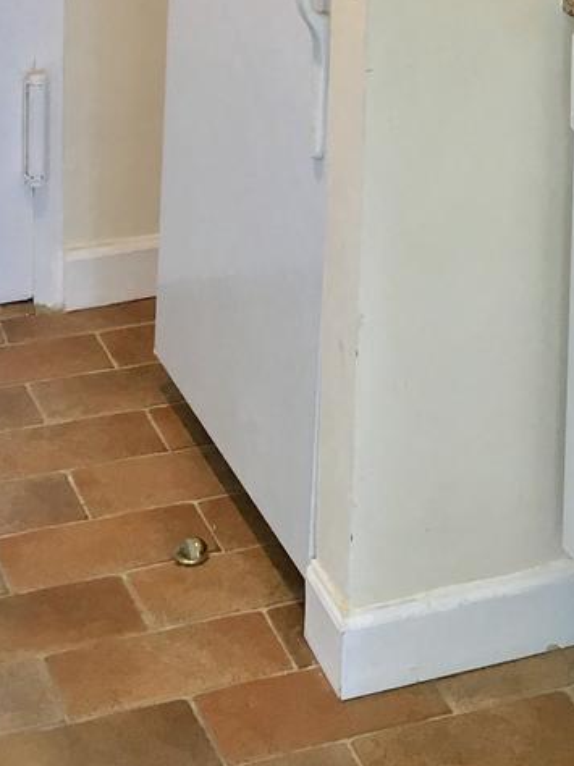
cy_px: -242
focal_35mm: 94
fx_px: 2080
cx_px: 425
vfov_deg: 19.2
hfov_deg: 15.6
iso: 64
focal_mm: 4.15
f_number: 2.2
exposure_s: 1/30
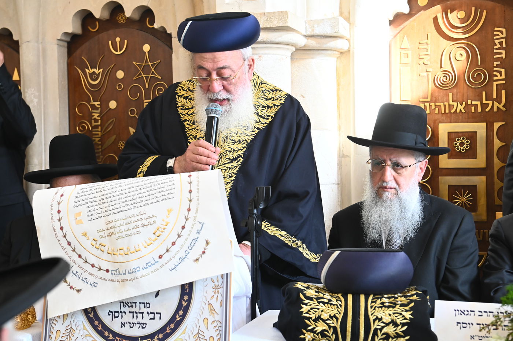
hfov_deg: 34.5
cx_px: 256
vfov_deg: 23.3
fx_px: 826
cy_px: 170
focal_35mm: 58
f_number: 6.3
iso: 2500
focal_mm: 58
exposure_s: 1/160
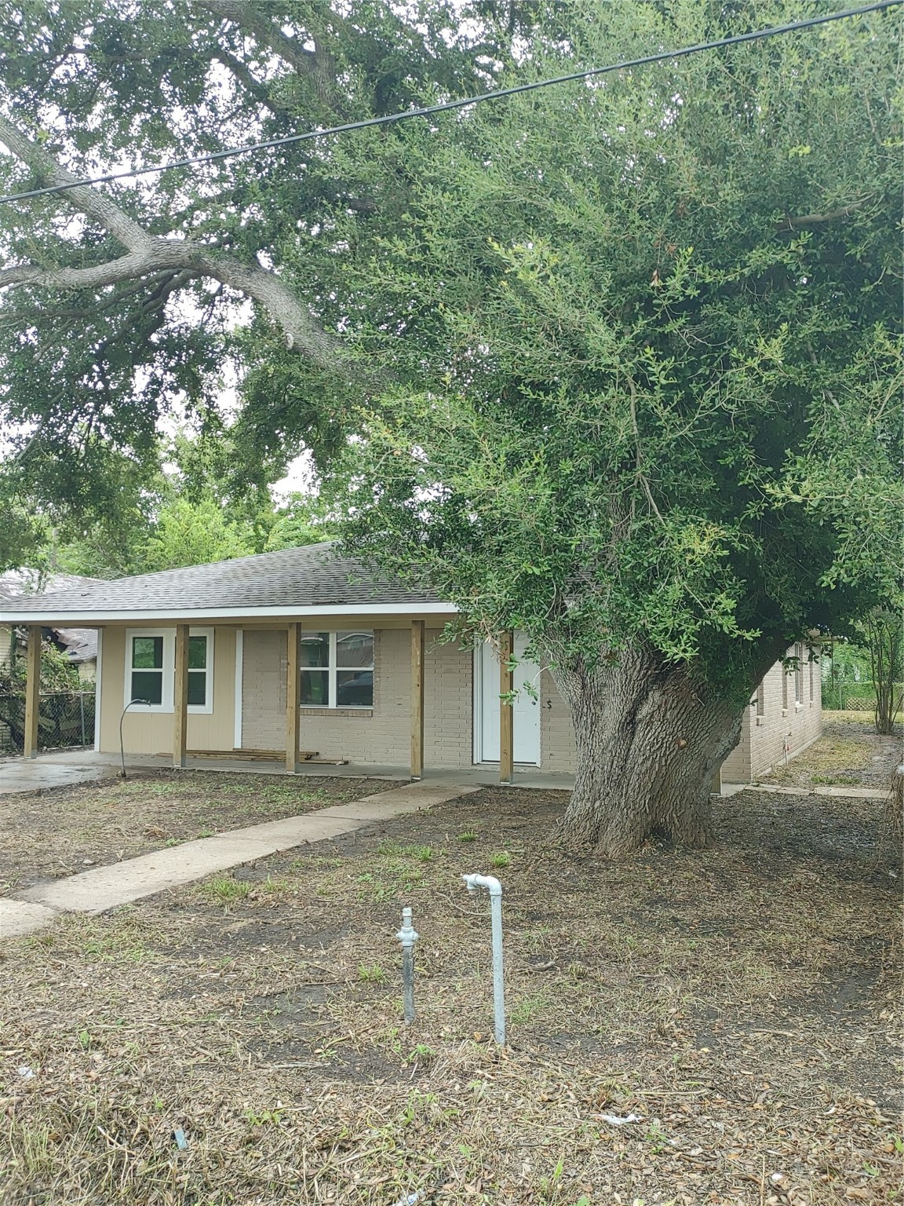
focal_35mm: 31
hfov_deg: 45.4
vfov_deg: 58.4
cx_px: 452
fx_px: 1079
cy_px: 603
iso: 50
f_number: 1.8
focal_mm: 5.58
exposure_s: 1/172
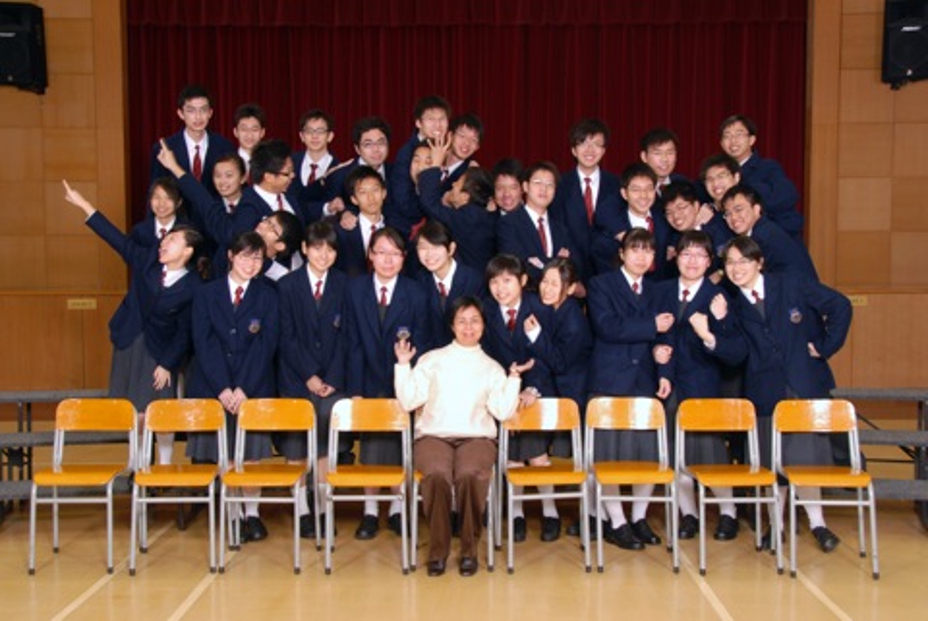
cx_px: 464
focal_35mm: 40
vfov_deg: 33.1
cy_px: 310
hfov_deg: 47.9
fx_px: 1045
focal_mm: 27
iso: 100
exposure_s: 1/13
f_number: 7.1
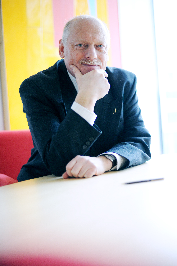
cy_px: 133
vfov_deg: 39.6
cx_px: 88
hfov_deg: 27.0
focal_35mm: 50
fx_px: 369
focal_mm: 50
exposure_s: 1/125
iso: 250
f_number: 1.4
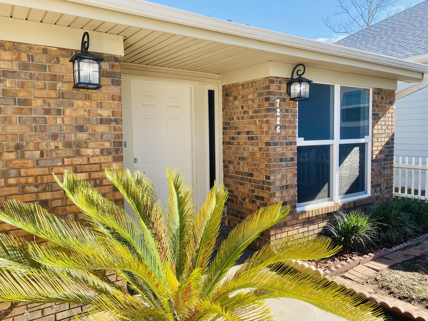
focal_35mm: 26
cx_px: 214
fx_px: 321
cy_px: 160
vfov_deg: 53.1
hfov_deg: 67.3
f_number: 1.8
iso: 32
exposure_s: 1/702
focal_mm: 4.25
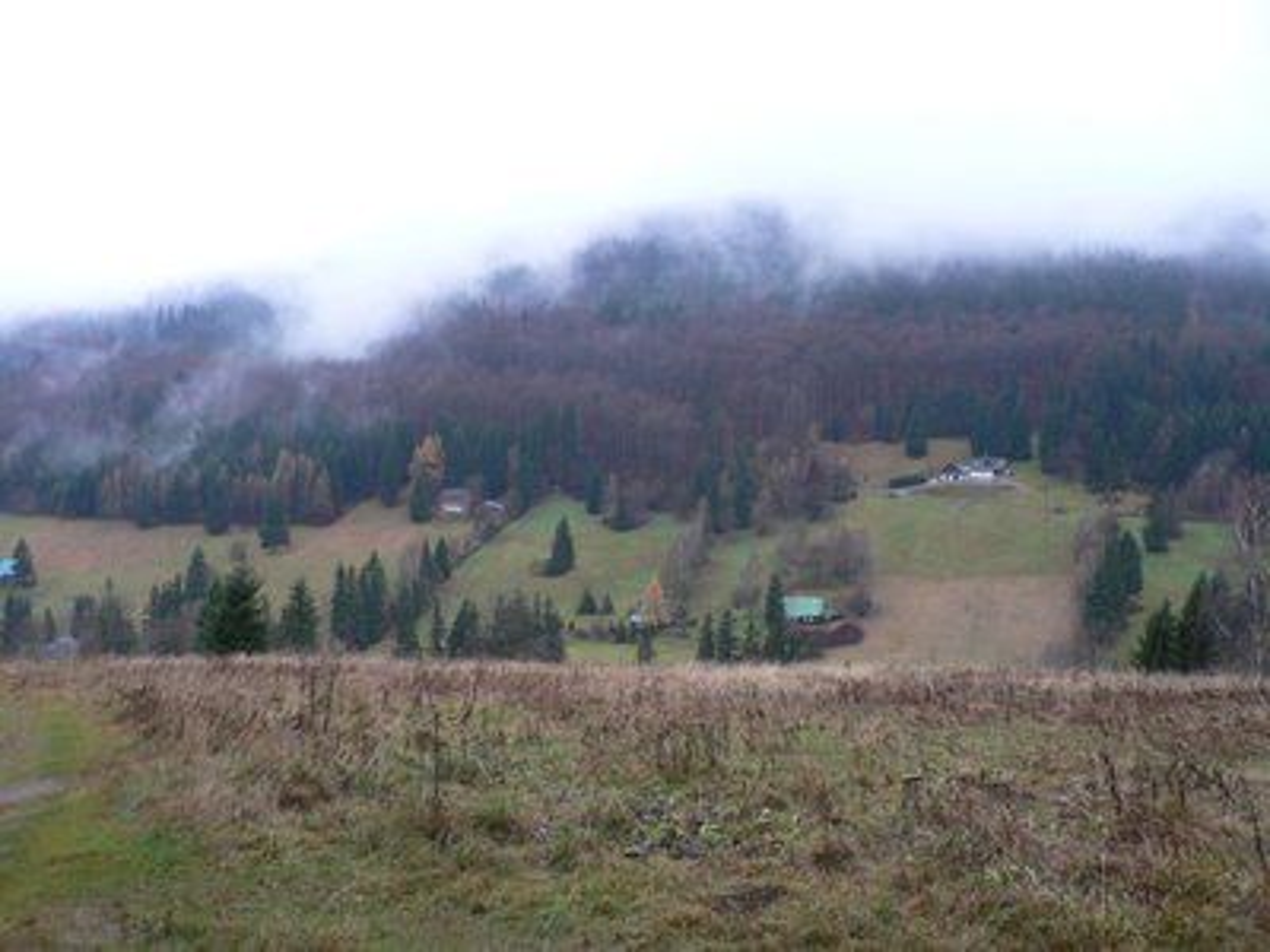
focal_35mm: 36
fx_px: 1321
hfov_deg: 51.4
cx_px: 635
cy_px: 476
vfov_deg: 39.7
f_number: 2.8
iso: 80
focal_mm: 6
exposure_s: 1/30
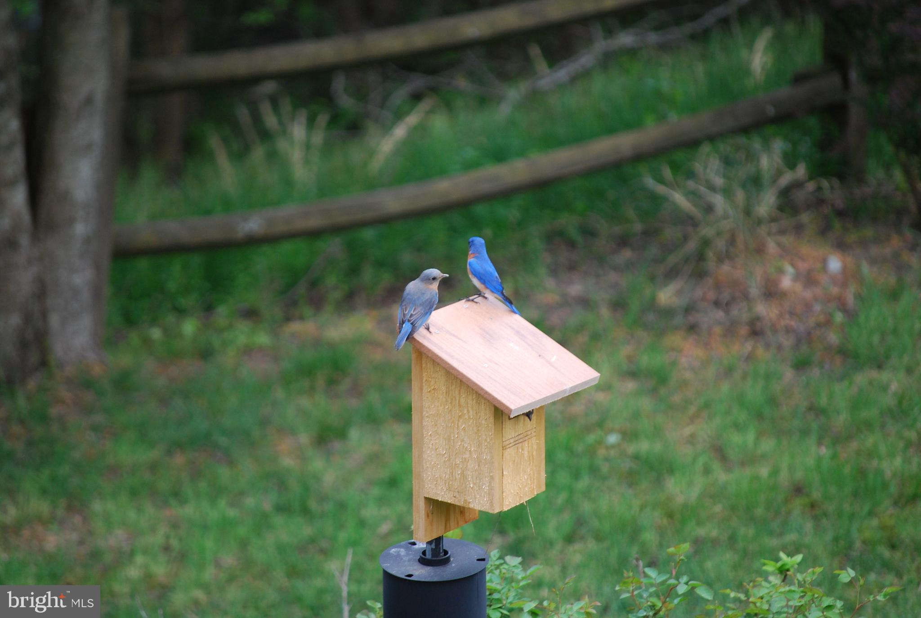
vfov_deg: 4.6
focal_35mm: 300
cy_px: 309
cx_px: 460
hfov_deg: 6.9
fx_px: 7689
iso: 400
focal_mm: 200
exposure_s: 1/320
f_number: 5.6
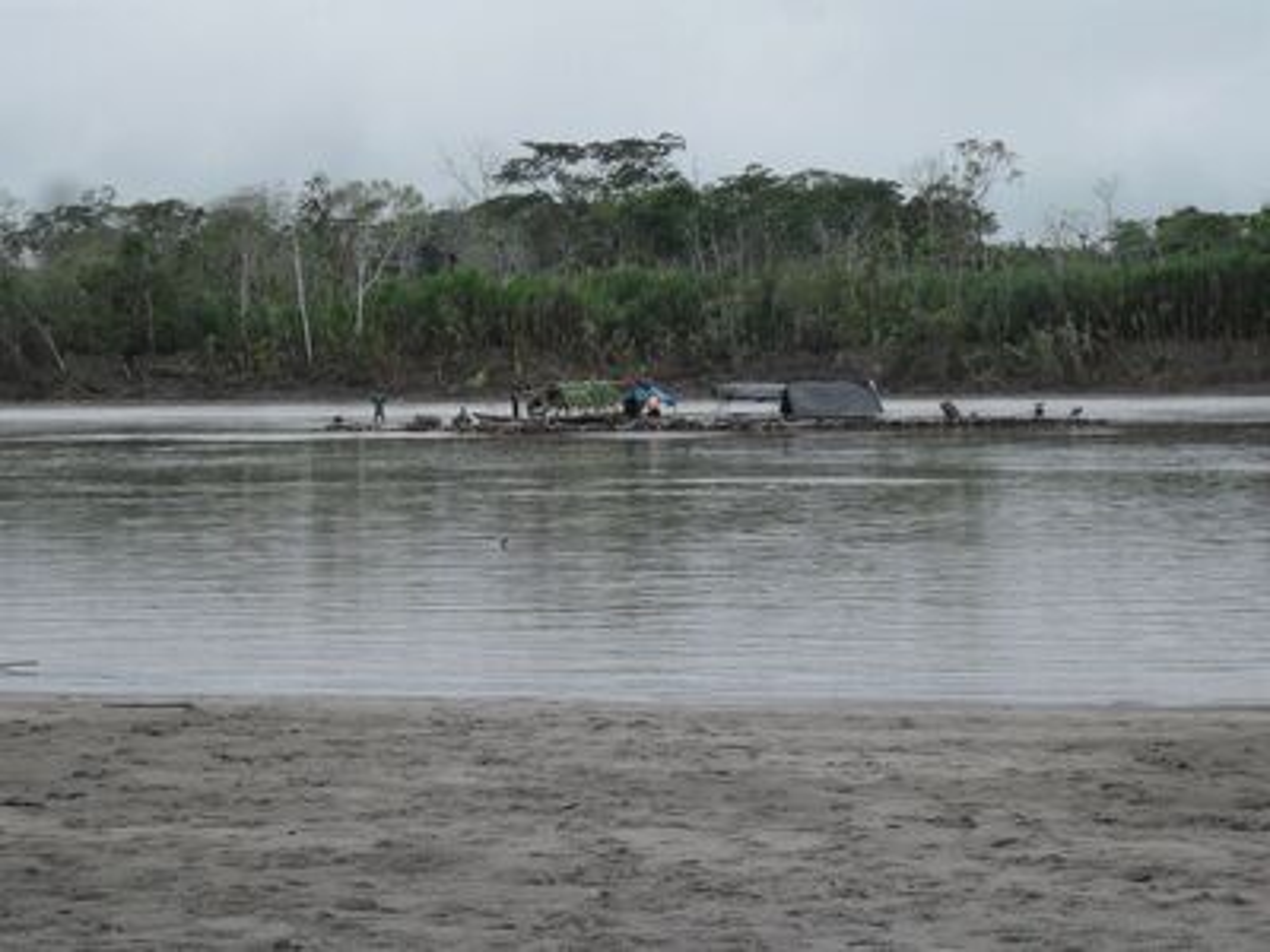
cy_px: 476
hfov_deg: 17.3
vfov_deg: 13.0
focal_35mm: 114
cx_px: 635
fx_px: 4182
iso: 80
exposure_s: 1/350
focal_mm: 18.9
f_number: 5.2
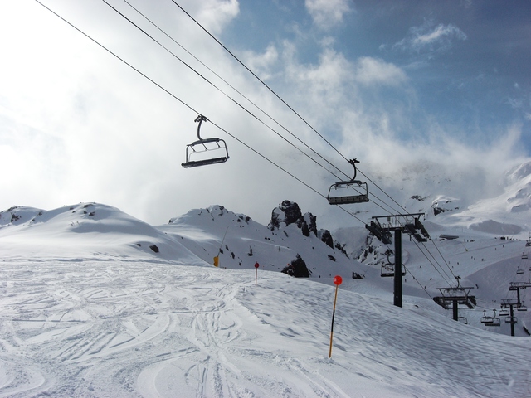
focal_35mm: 38
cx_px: 266
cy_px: 199
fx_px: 583
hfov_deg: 49.0
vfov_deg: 37.7
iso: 80
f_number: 8
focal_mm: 7.9
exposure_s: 1/1000
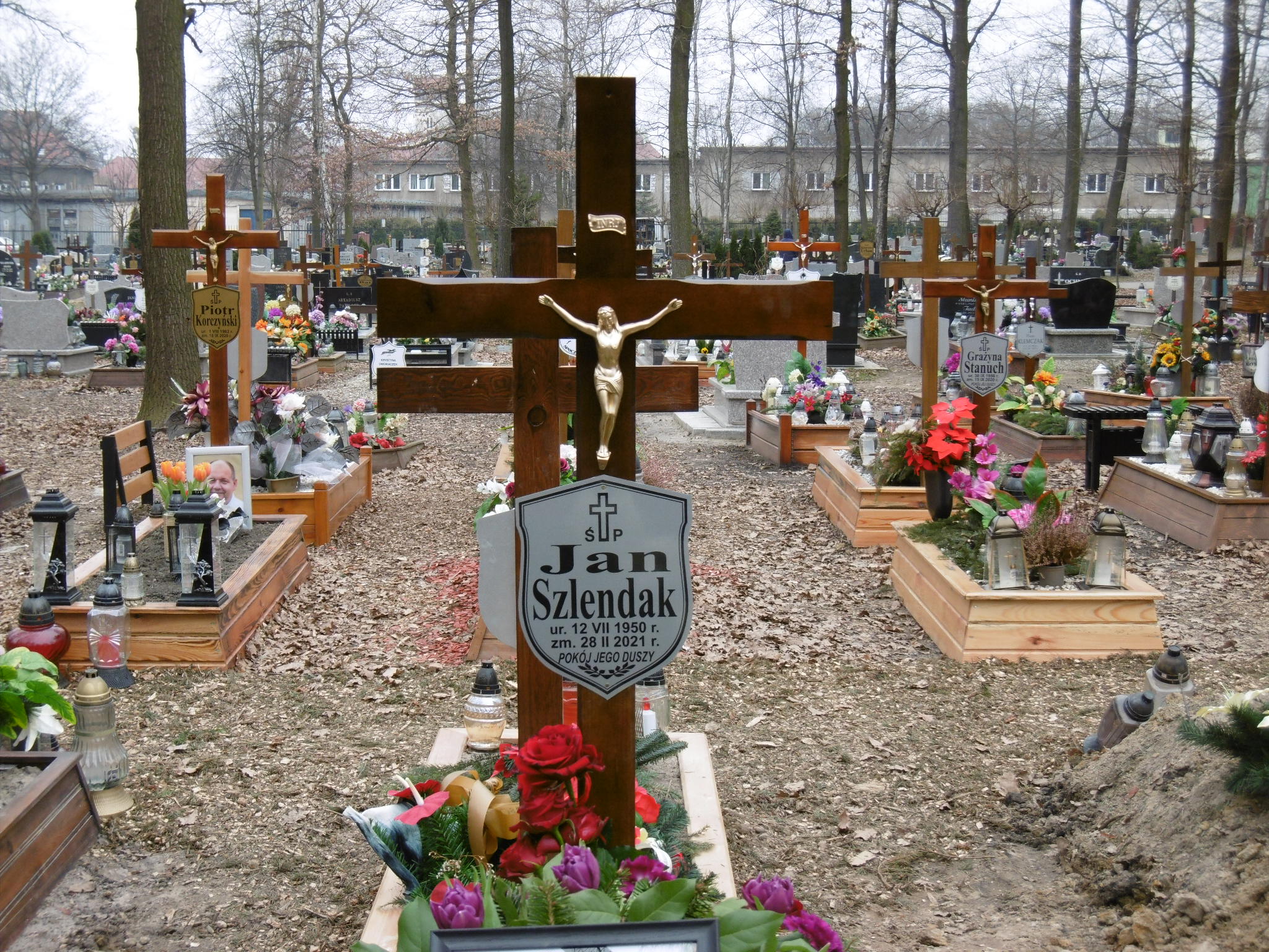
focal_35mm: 59
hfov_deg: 32.7
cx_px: 634
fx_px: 2163
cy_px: 476
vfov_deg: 24.8
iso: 100
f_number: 4.2
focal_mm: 10.5
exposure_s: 1/80
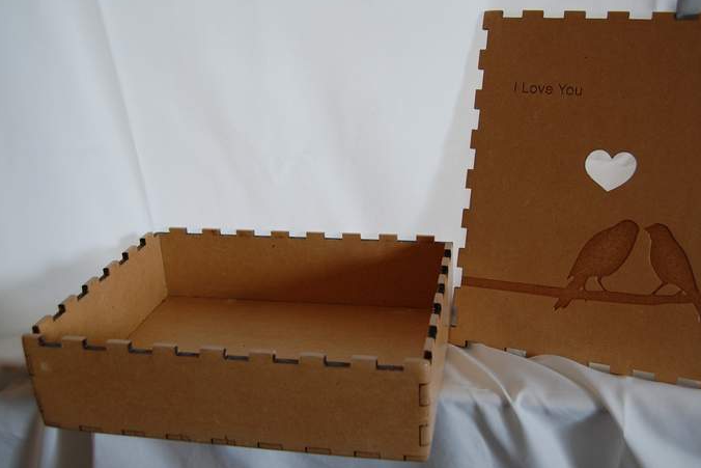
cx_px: 377
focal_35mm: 39
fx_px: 760
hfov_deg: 49.5
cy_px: 233
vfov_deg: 34.2
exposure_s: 1/80
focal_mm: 22
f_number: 4.5
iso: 400
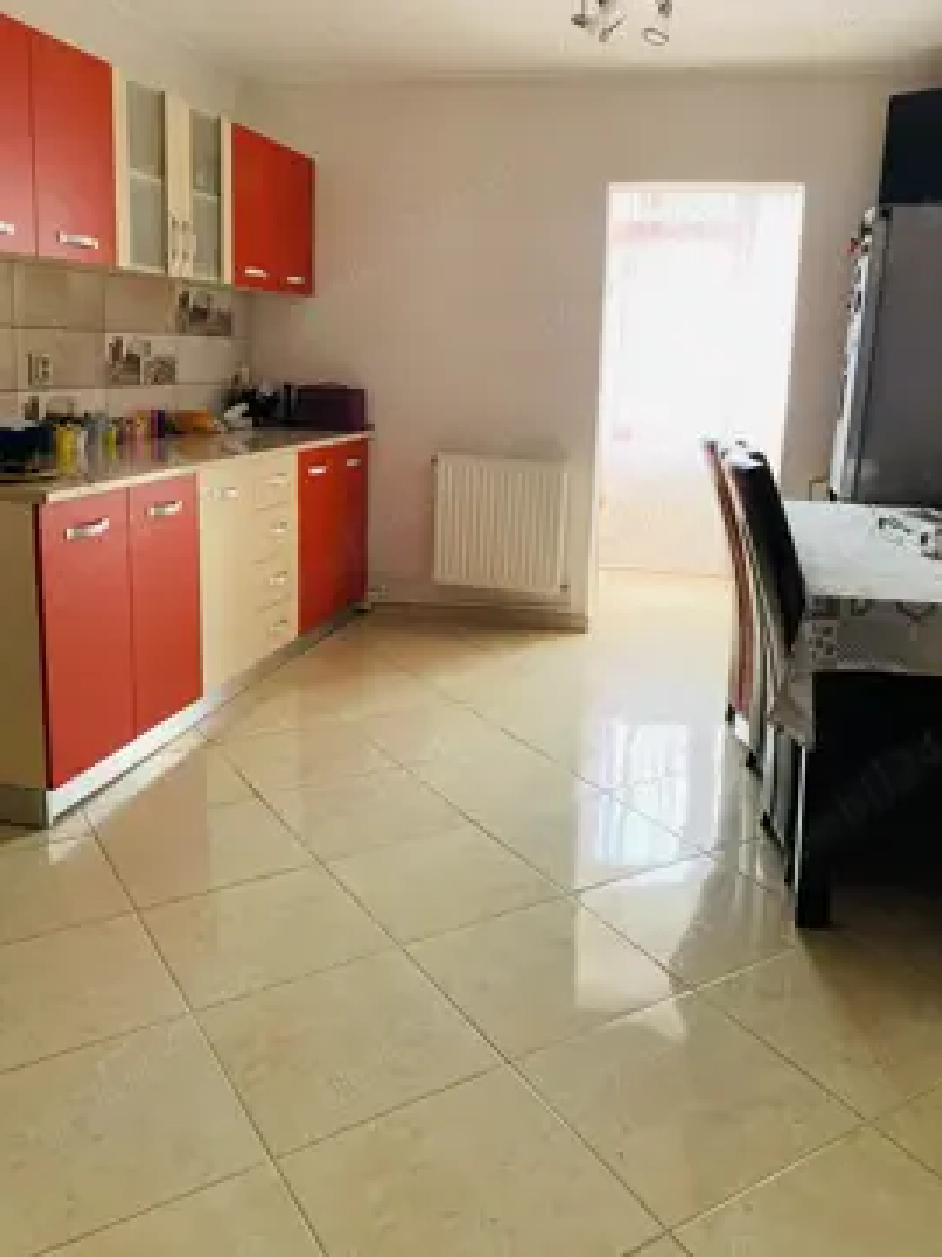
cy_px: 571
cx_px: 522
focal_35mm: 29
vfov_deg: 61.6
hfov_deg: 48.1
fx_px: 1053
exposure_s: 1/60
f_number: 1.8
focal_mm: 4.25
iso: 200
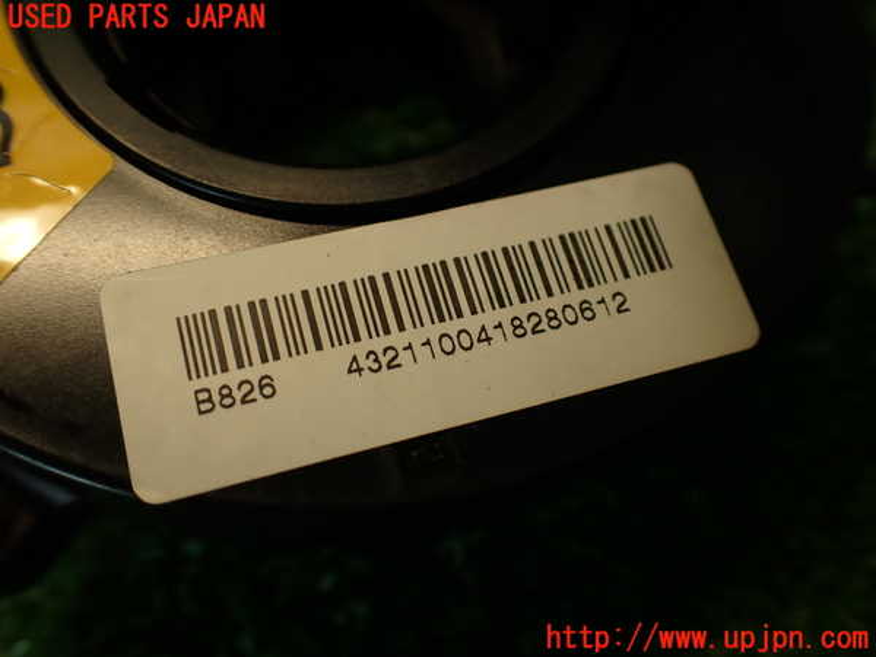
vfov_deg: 44.2
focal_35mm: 32
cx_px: 438
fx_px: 810
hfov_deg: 56.8
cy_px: 328
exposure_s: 1/60
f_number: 2.4
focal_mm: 5.79
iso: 160
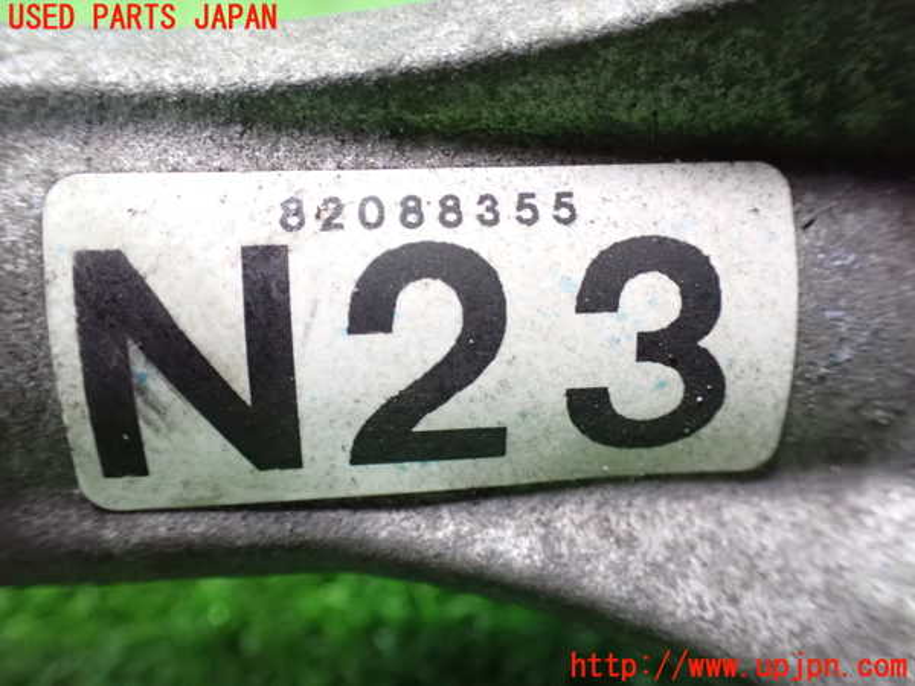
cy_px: 343
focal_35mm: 30
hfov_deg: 60.0
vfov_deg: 46.8
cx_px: 458
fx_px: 793
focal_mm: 5.4
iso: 1600
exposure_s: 1/30
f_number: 2.3
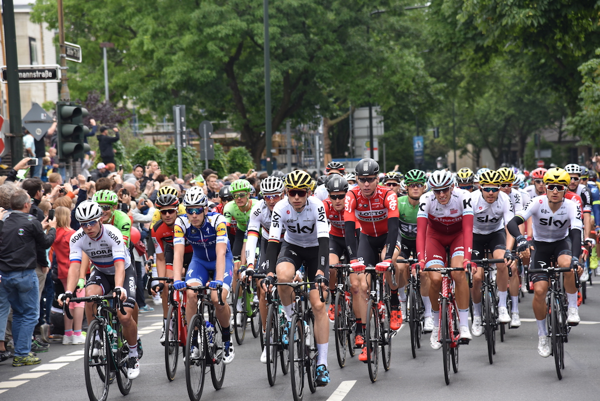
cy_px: 200
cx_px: 300
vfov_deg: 11.4
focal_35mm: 120
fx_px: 2001
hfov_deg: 17.1
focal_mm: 120
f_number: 5.6
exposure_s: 1/500
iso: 400
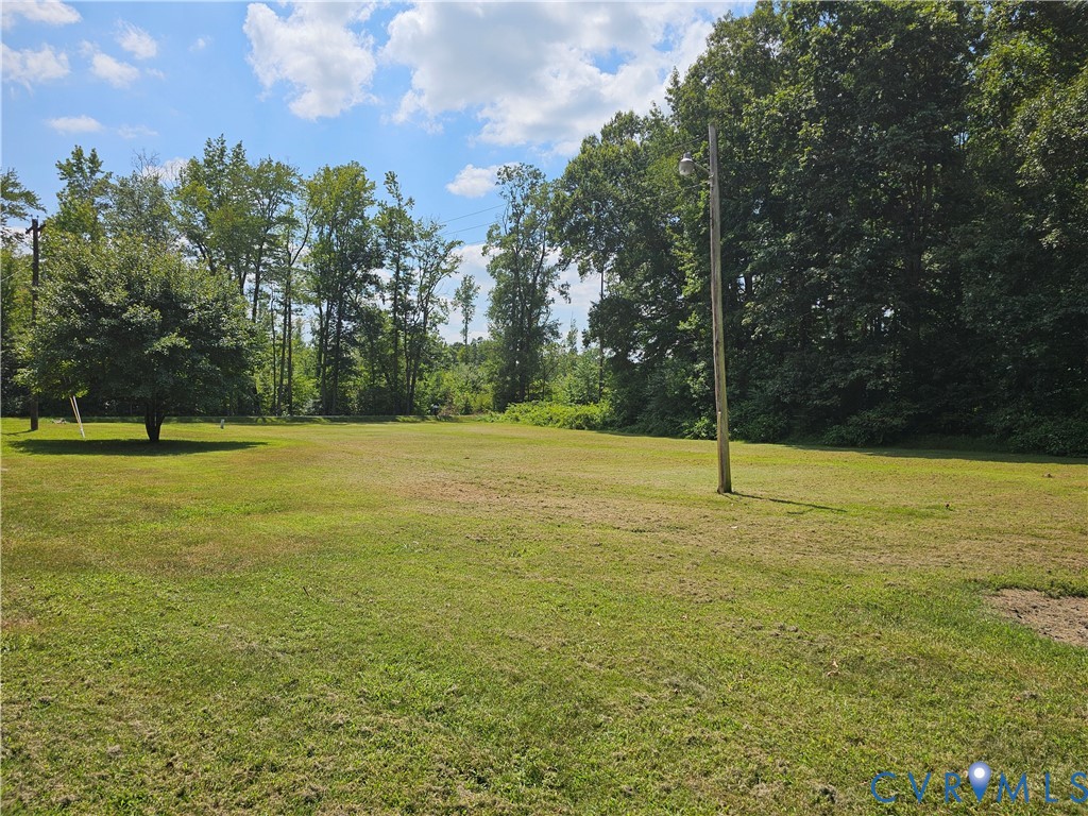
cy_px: 408
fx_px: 723
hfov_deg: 73.9
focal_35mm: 23
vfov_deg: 58.9
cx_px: 544
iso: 10
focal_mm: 6.3
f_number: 1.7
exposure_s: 1/1154
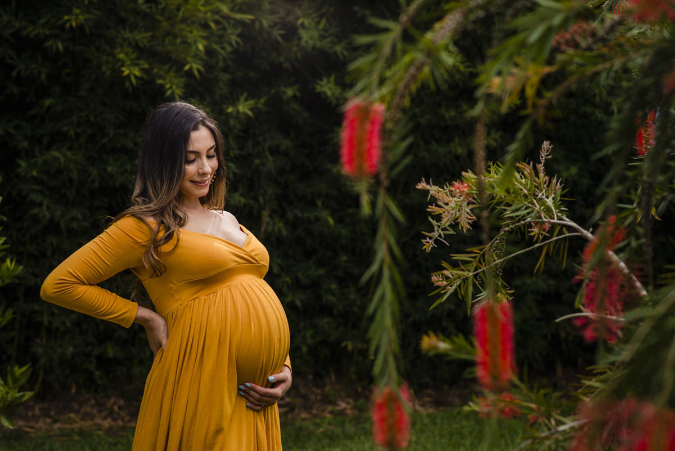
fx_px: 1594
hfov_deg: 23.9
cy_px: 226
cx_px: 338
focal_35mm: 85
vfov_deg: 16.1
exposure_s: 1/800
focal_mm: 85
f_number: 4
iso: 100
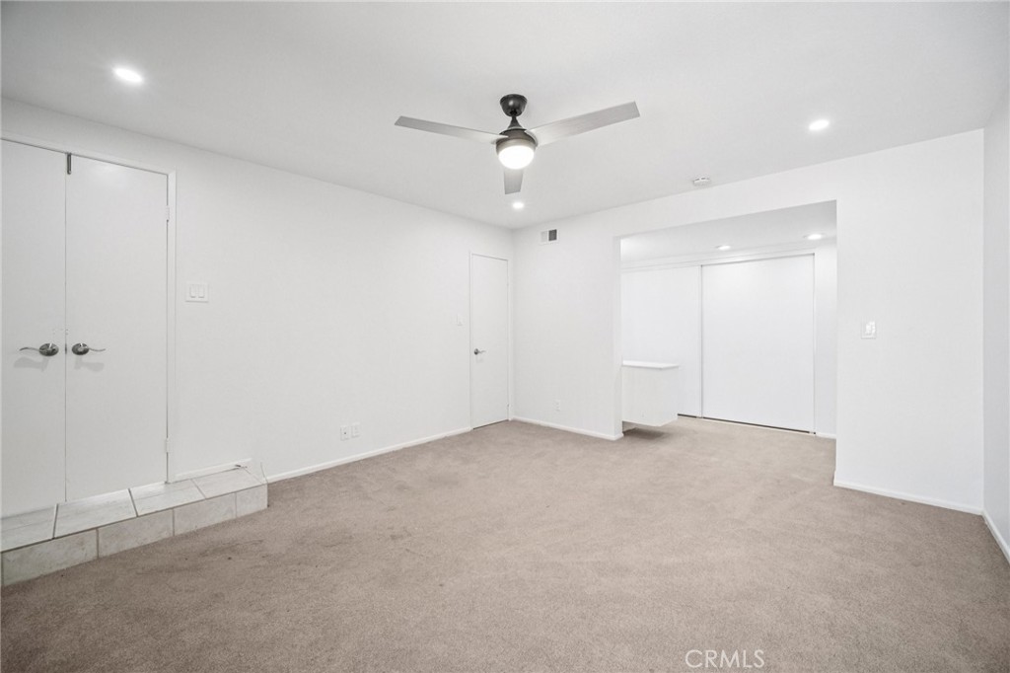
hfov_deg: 104.3
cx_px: 505
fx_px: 393
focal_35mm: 14
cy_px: 336
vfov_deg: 81.2
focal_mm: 9
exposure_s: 1/17
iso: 320
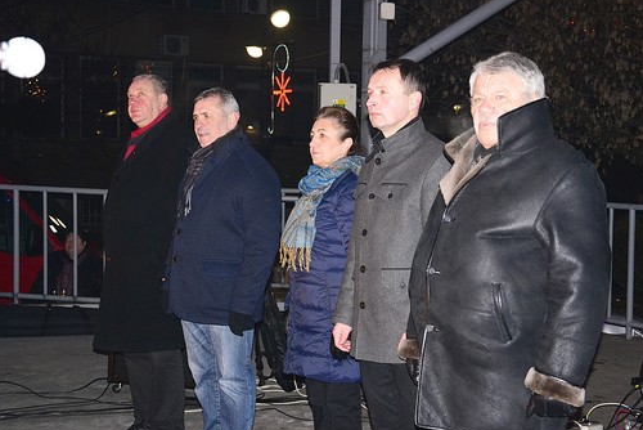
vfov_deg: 20.0
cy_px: 215
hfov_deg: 29.6
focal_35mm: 68
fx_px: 1215
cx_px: 324
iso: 1600
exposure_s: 1/80
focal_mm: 42
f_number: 4.8
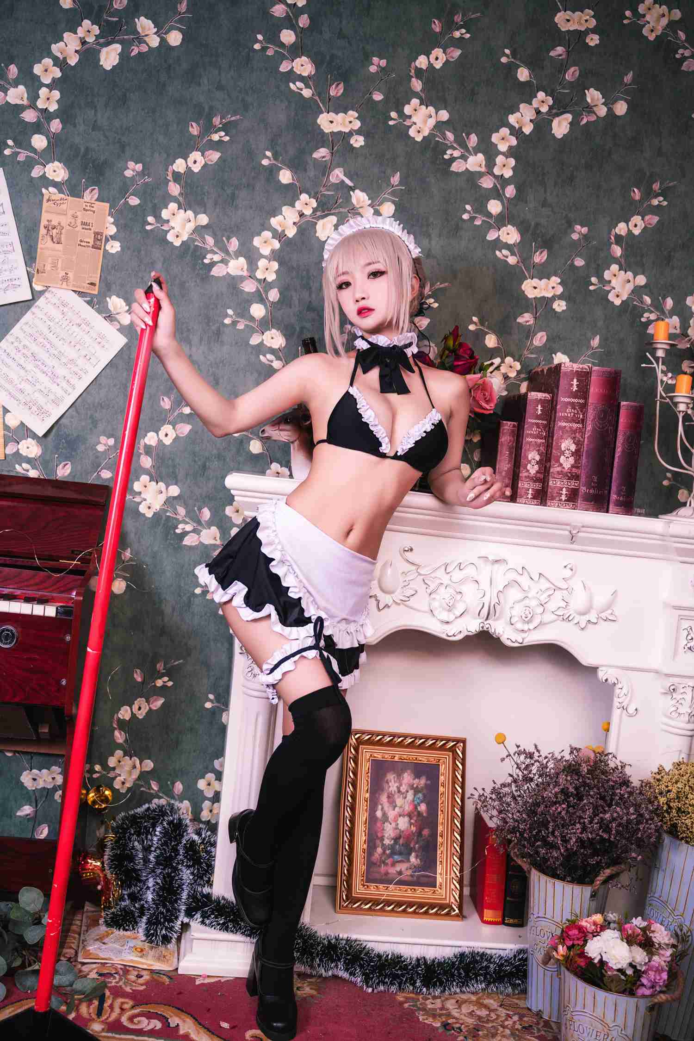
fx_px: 1041
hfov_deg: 36.9
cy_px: 520
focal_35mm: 36
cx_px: 347
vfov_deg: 53.1
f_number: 2.8
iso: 400
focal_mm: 36
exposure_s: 1/160
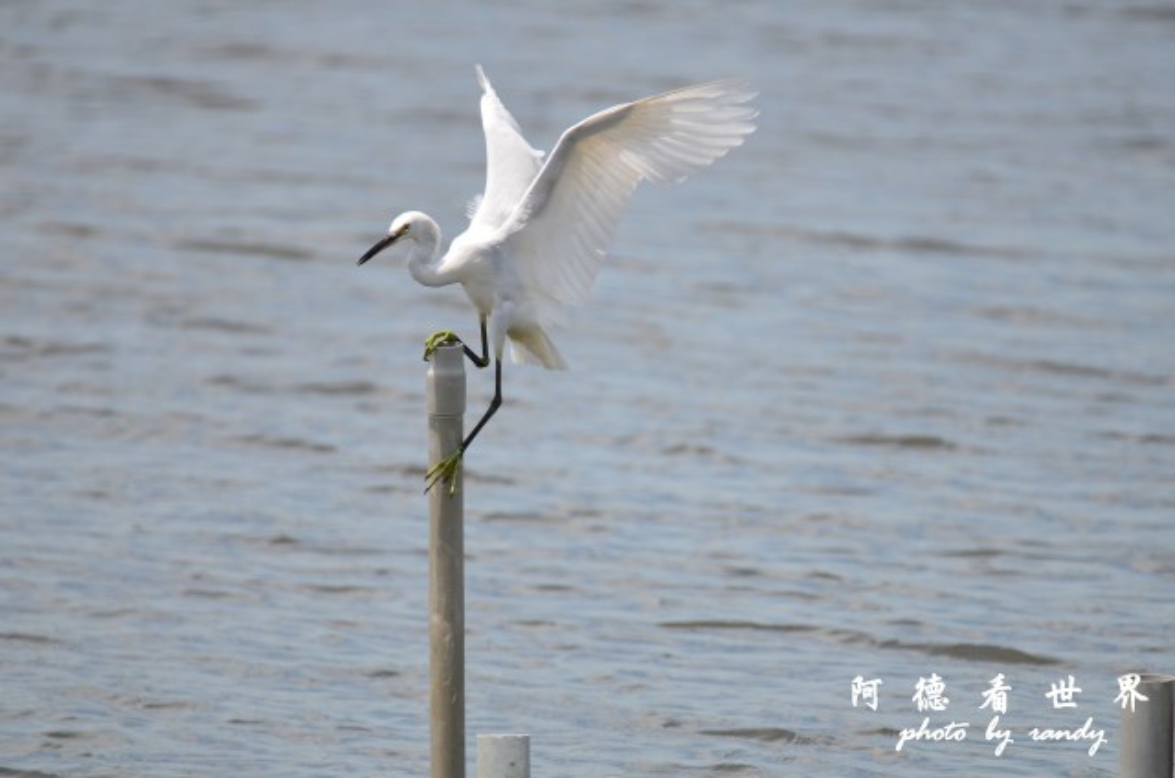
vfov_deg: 1.5
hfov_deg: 2.3
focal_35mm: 900
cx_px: 588
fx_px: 29316
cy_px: 389
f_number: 6.3
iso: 320
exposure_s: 1/1250
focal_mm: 600
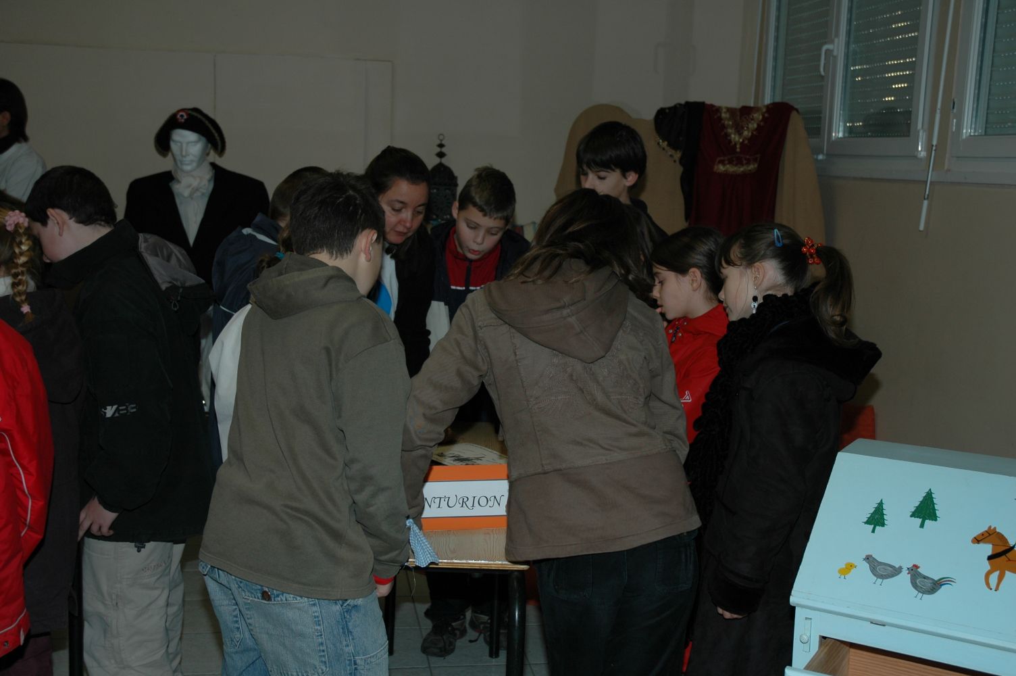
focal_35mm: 46
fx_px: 1311
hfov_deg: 42.4
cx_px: 508
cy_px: 338
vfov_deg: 28.9
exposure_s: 1/60
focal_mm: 31
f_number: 4
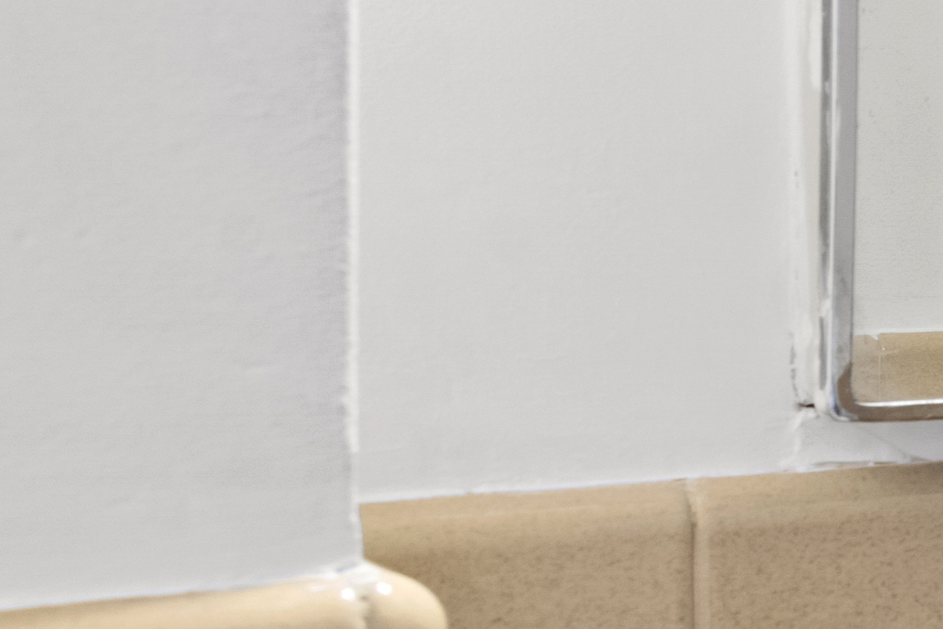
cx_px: 2819
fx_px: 2383
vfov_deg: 15.0
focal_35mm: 91
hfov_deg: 11.6
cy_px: 234
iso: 320
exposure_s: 1/2.5
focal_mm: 15
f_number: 8
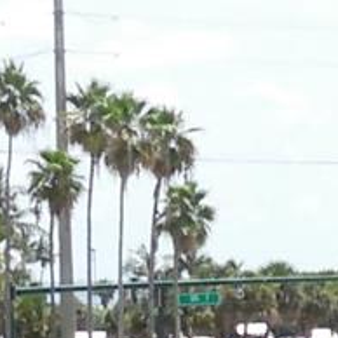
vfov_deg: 7.4
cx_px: 568
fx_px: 2574
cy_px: 528
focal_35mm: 233
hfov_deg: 7.3
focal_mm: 4.5
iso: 125
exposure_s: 1/1250
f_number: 3.1
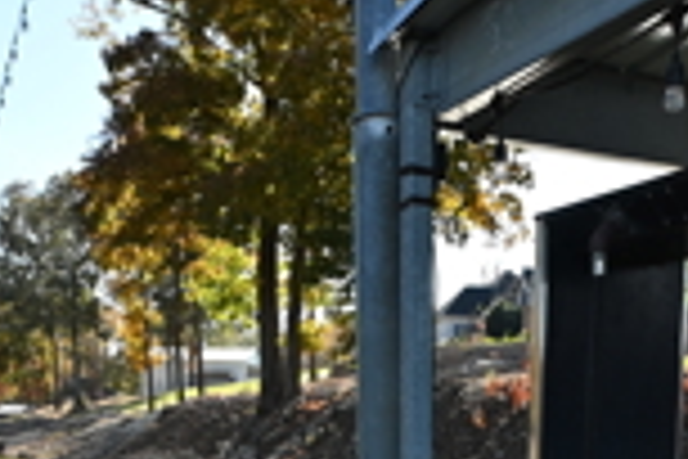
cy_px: 572
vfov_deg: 23.1
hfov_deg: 37.5
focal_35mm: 53
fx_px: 1013
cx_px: 382
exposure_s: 1/250
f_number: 5.6
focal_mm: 12
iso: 140
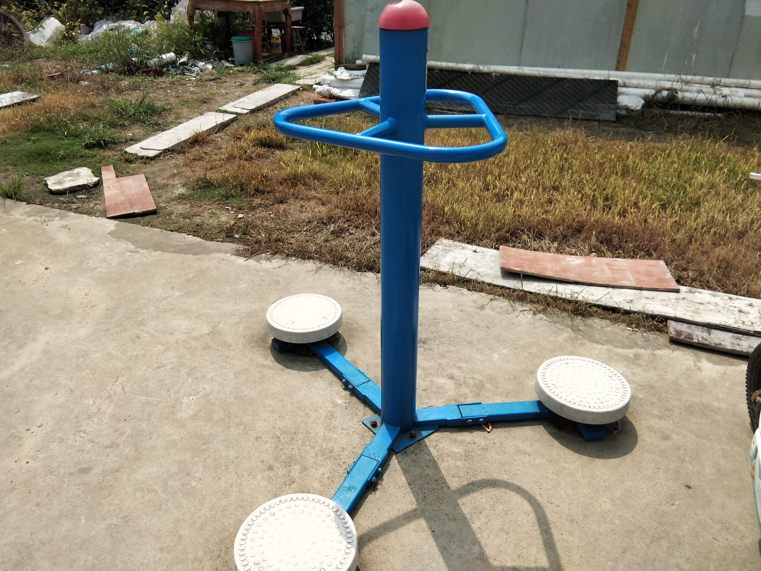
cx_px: 380
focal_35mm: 31
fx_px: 682
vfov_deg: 45.4
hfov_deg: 58.4
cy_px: 286
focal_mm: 3.69
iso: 50
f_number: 2.2
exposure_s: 1/1162
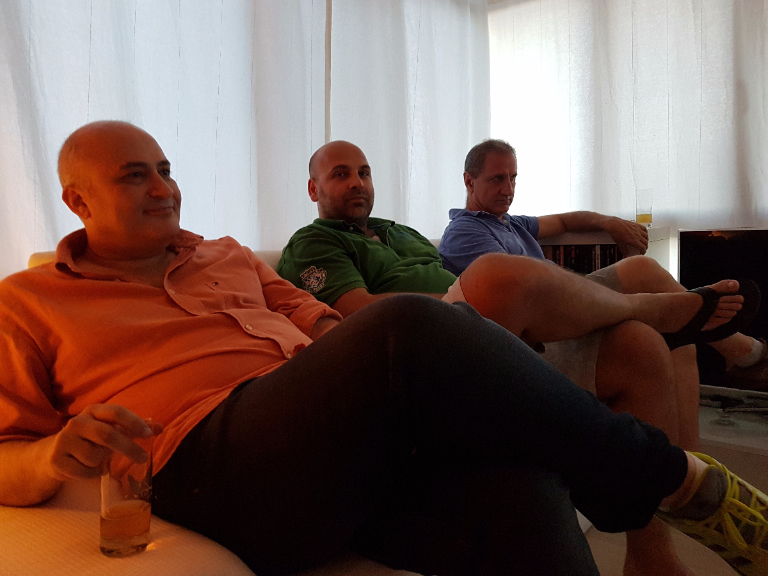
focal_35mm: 26
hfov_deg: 67.3
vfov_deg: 53.1
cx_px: 384
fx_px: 577
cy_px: 288
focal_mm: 4.2
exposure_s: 1/11
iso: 250
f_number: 1.7
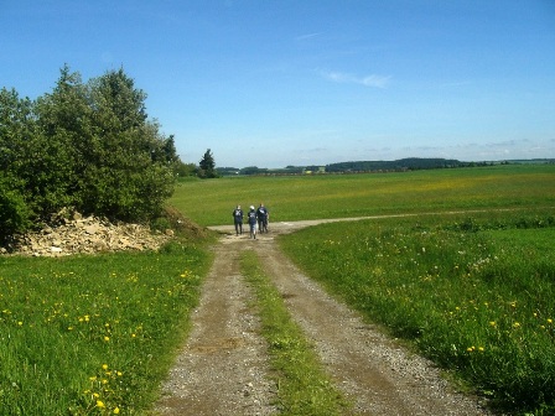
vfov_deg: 37.7
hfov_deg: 49.0
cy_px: 208
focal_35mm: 38
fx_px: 609
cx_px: 278
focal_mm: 6.3
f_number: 4.4
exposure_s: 1/800
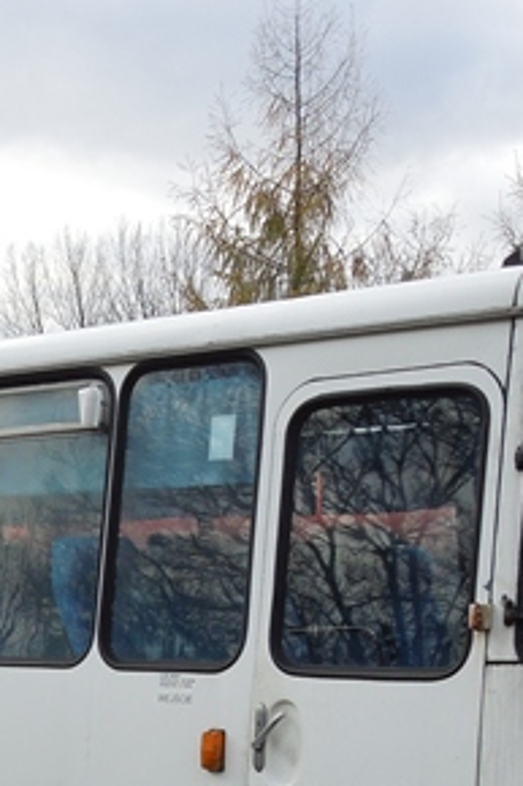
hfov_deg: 15.0
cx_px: -24
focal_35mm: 89
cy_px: 737
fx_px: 1942
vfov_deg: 22.2
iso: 100
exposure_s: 1/250
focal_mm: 5.6
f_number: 3.6
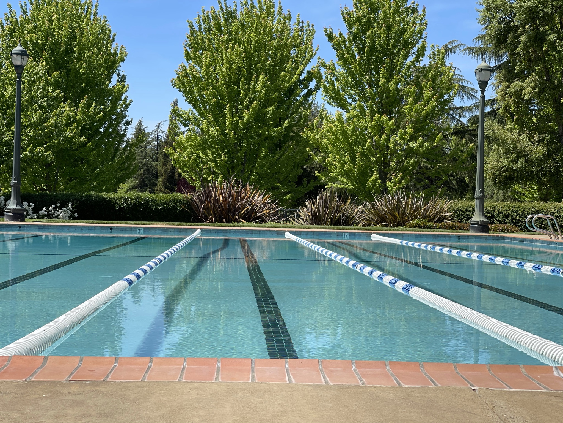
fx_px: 1041
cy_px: 212
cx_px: 282
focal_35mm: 64
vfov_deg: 22.9
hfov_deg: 30.3
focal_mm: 7.5
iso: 20
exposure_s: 1/960
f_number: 2.2
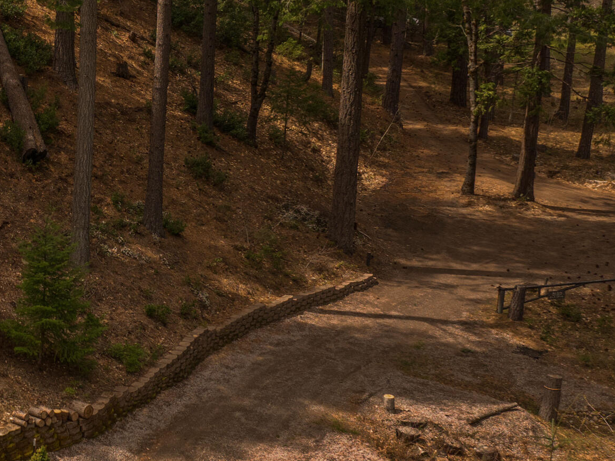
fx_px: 1101
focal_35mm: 62
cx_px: -88
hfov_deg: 28.0
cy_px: 148
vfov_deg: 23.5
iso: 130
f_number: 2.8
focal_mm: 12.29
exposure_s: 1/100
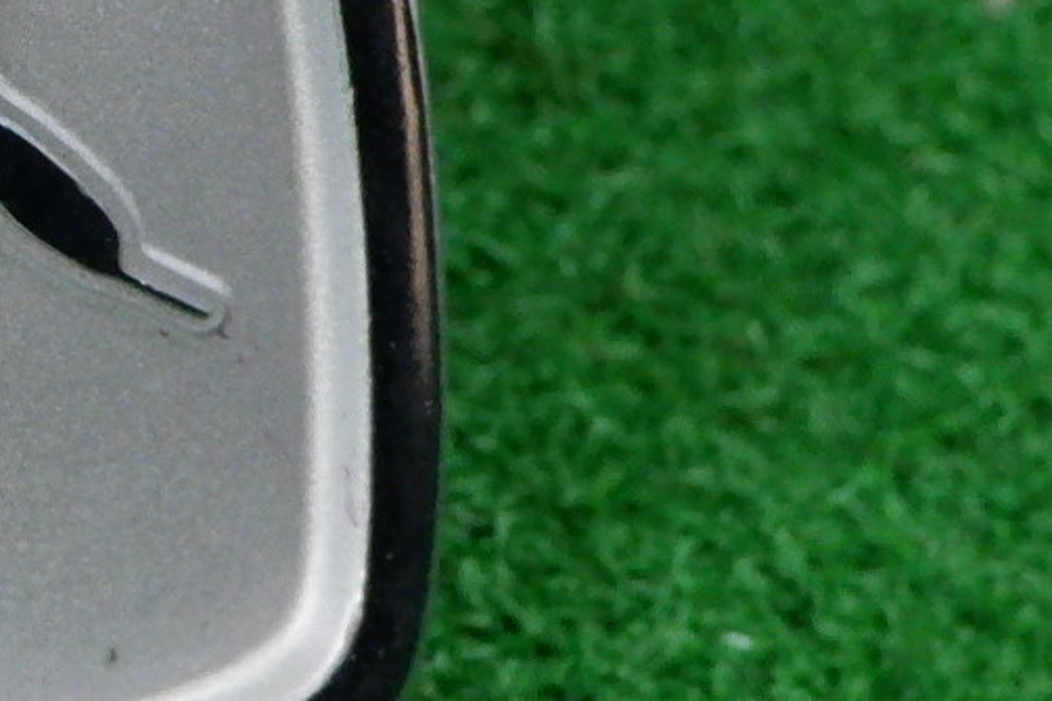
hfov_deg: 7.7
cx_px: -1368
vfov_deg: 5.4
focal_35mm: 251
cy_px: -521
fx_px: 7332
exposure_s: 1/42
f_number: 4.5
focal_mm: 28
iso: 2500
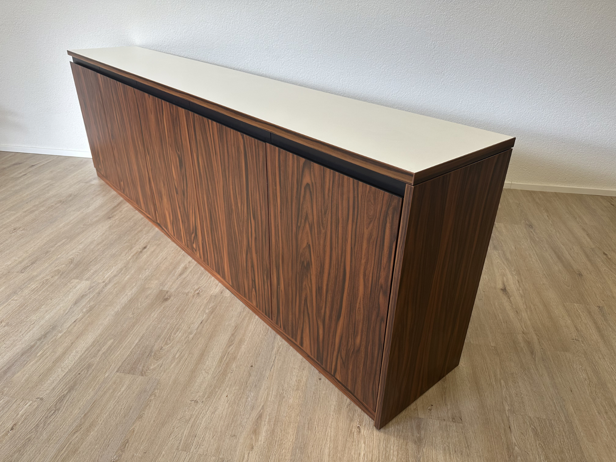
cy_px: 231
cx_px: 308
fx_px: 427
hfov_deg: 71.6
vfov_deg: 56.8
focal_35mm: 24
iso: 80
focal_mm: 6.9
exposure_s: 1/100
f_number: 1.8
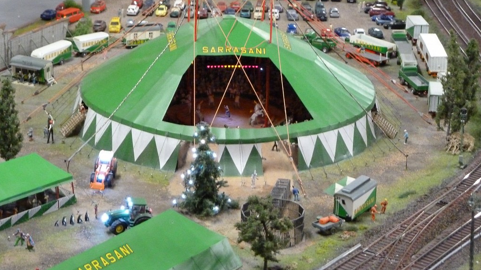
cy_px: 95
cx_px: 241
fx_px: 1262
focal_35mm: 99
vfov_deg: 12.2
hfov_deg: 21.6
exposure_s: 1/13
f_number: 4.3
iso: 800
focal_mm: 14.7
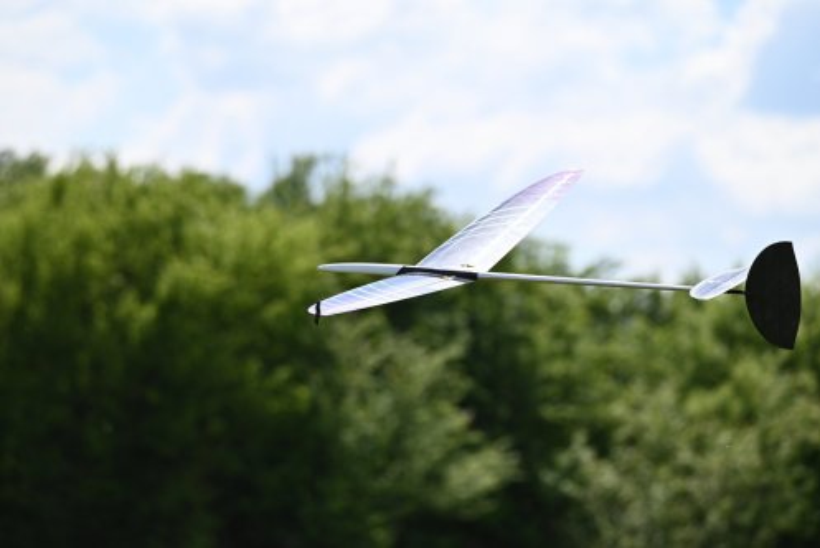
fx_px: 5470
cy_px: 274
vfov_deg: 5.7
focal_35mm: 240
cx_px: 410
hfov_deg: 8.6
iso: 640
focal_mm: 240
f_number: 7.1
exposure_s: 1/3200
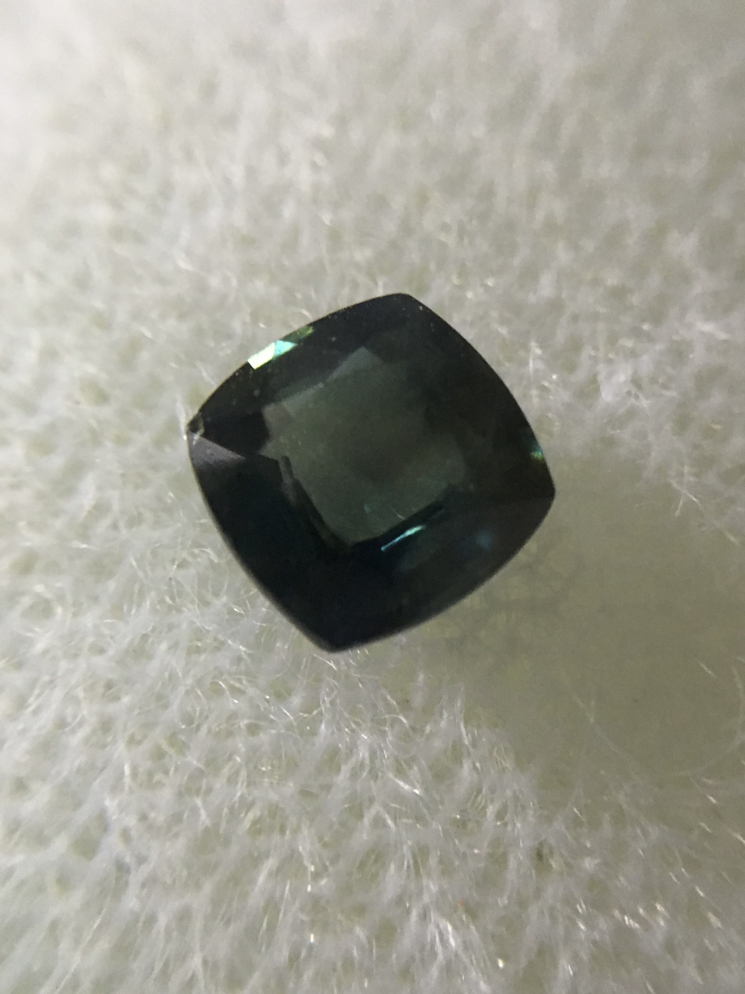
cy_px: 497
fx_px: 832
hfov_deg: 48.2
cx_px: 372
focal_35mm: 29
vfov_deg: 61.7
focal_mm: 4.15
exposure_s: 1/25
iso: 200
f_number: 2.2
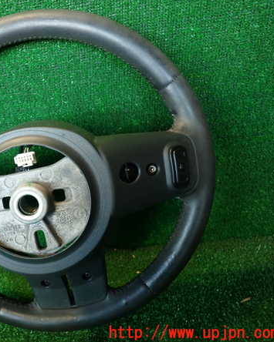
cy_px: 169
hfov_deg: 42.4
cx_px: 52
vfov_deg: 54.2
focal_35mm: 33
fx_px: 335
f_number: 2
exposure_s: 1/40
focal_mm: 4.5
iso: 200
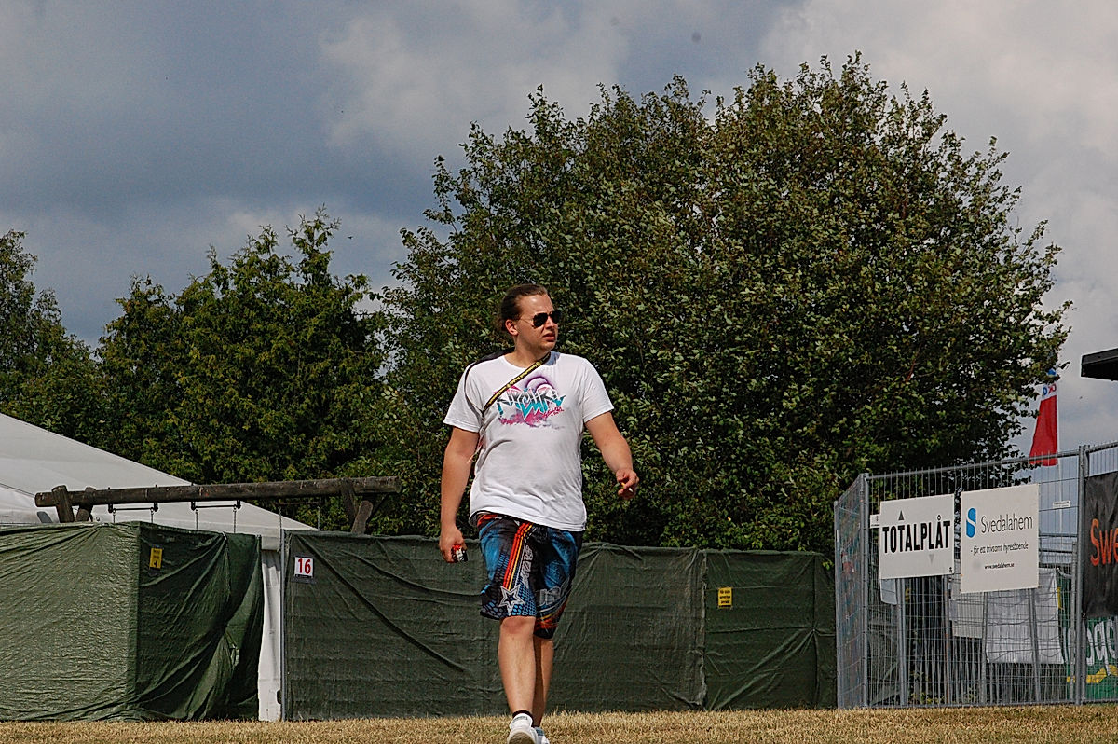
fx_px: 5120
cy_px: 372
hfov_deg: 12.5
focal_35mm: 165
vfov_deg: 8.3
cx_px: 559
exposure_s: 1/2000
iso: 800
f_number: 11
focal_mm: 110
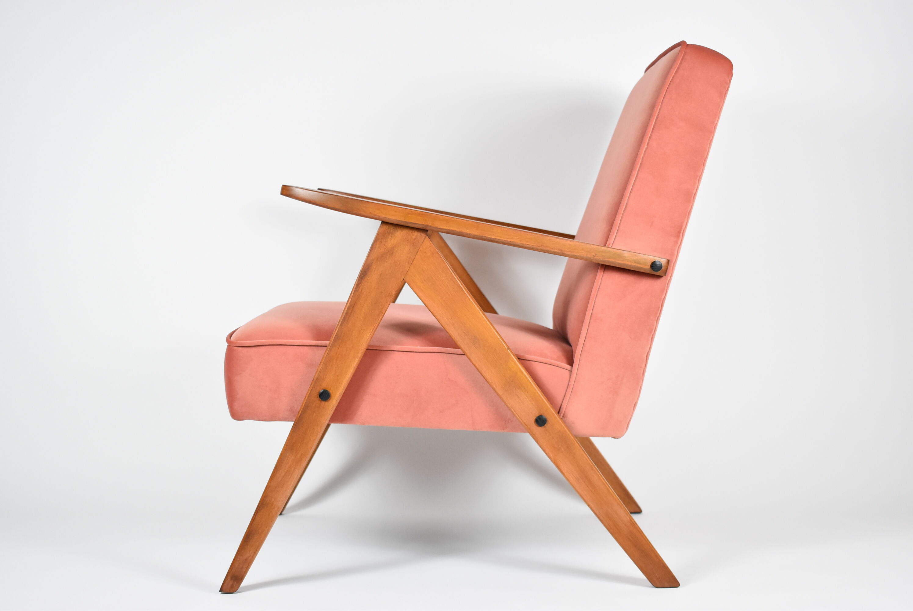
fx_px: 1447
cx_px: 456
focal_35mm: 57
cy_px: 306
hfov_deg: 35.0
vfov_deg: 23.8
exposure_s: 1/125
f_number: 4.8
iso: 1400
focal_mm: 38
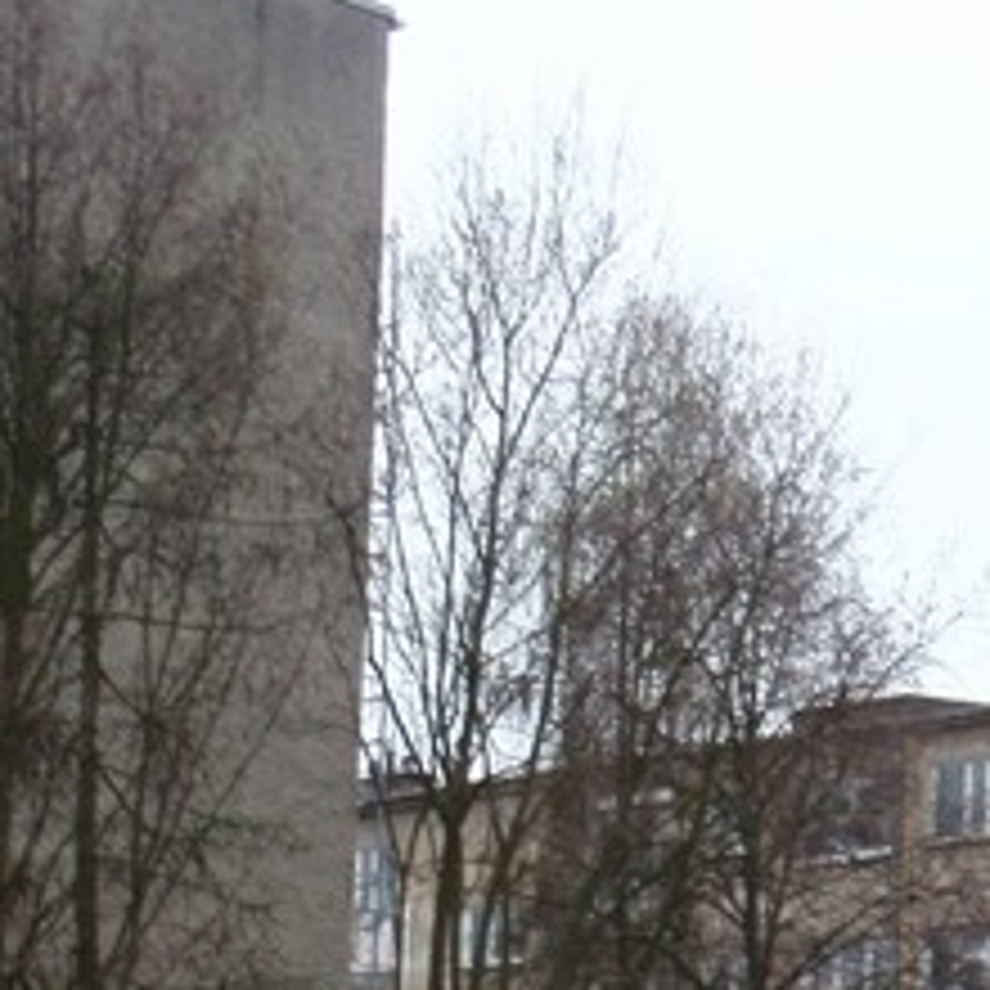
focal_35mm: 210
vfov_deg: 8.2
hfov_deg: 8.0
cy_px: 1465
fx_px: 6795
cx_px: 1845
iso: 64
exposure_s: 1/250
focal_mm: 10.43
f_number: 4.5
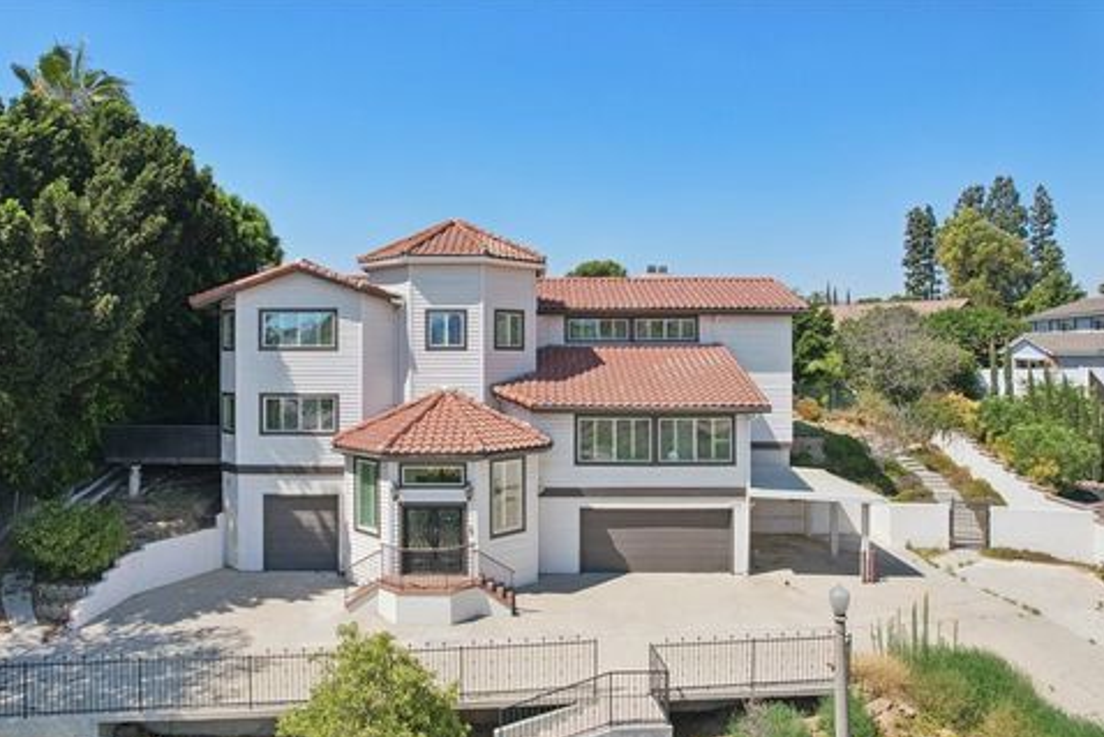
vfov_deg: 55.1
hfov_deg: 76.1
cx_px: 538
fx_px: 706
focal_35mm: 23
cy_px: 380
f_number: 2.8
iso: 140
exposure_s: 1/2500
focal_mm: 8.38
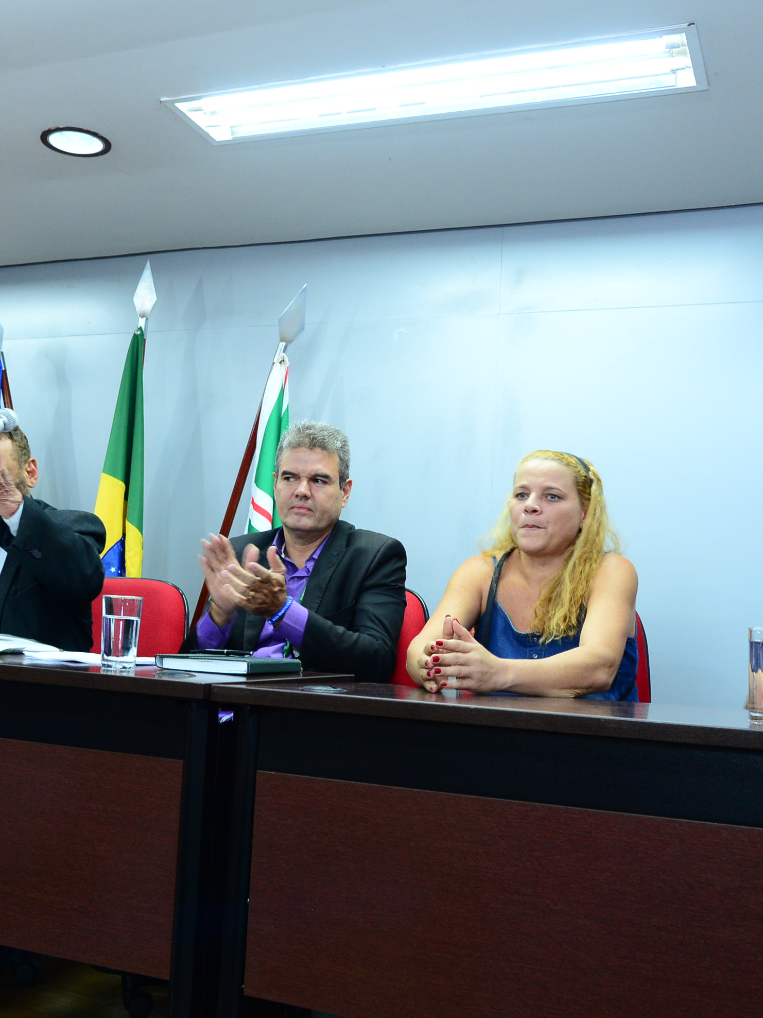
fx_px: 1205
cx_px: 318
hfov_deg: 35.1
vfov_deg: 45.8
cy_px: 506
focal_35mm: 41
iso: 1600
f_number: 5
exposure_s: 1/60
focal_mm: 28
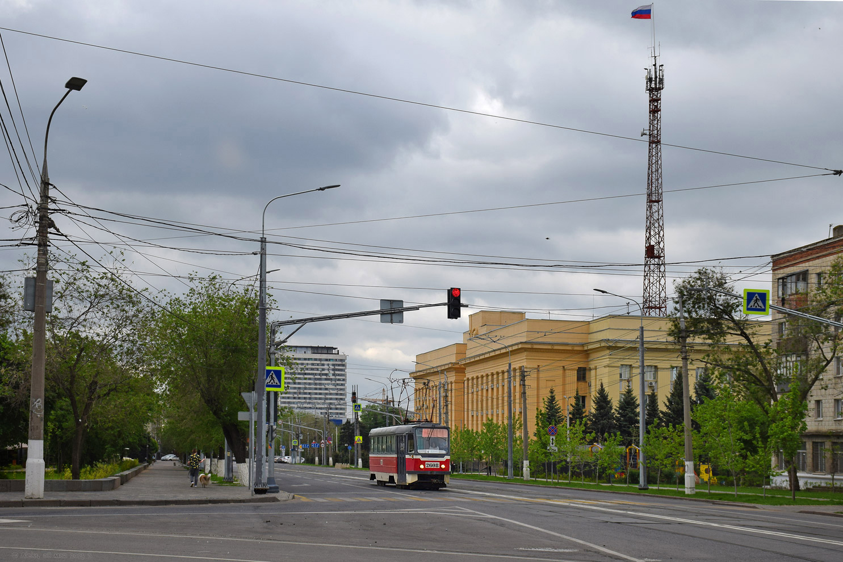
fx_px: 1335
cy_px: 281
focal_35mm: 57
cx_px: 422
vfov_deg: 23.8
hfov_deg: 35.1
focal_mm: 38
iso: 200
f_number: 8
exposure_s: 1/500
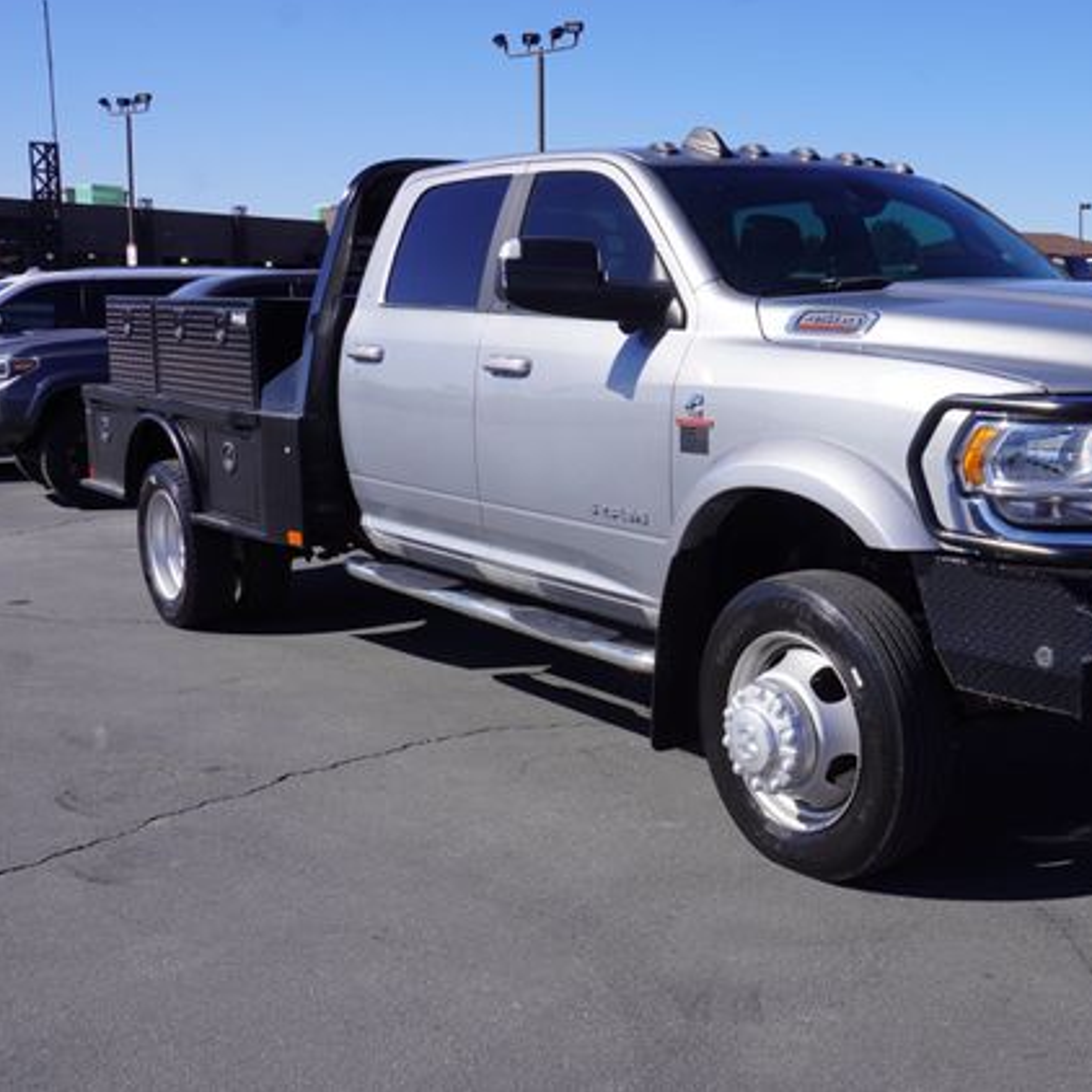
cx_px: 800
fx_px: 1451
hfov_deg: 40.3
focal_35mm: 41
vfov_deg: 41.3
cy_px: 541
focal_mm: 21
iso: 100
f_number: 10
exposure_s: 1/160
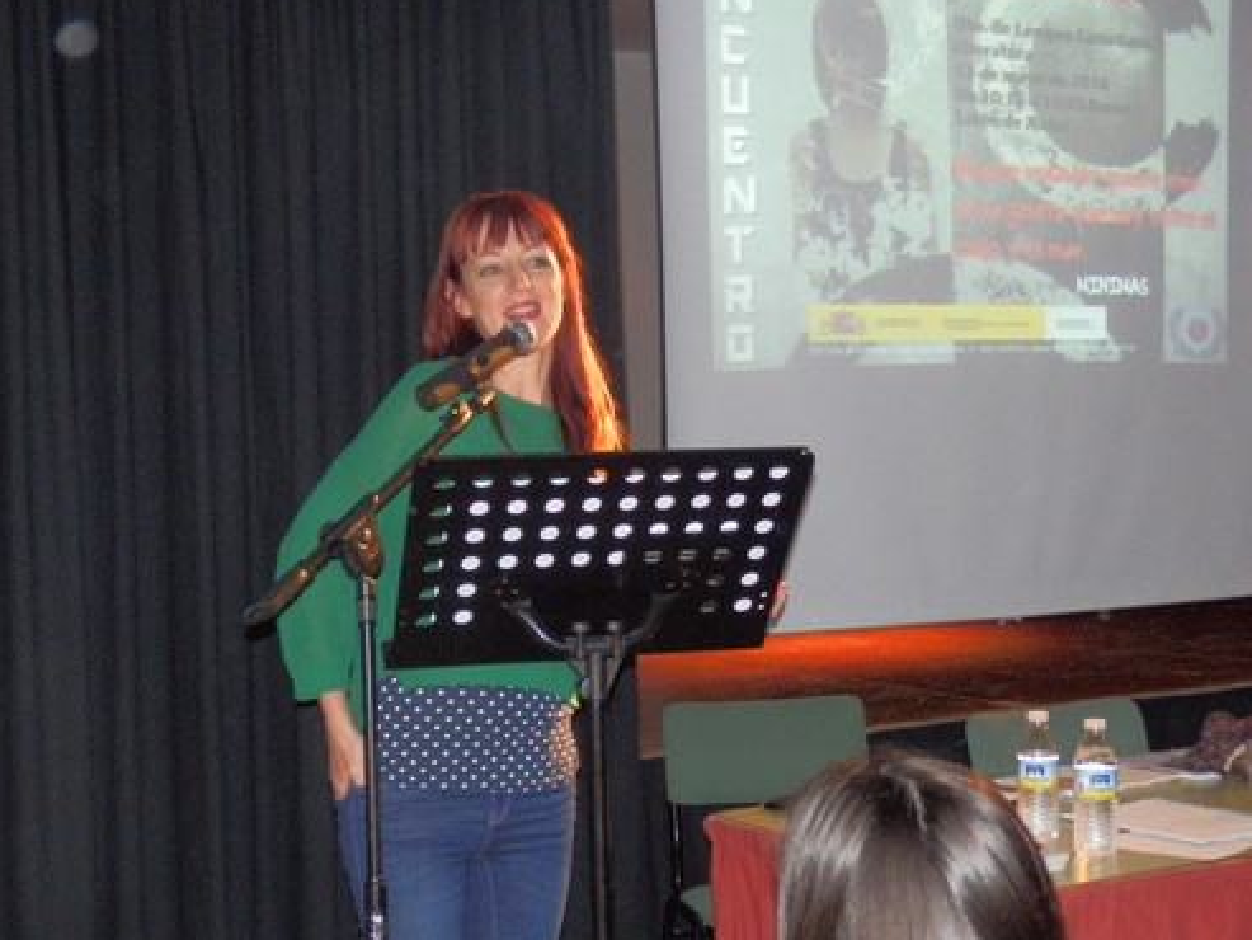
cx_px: 703
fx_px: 1954
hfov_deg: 35.5
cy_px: 551
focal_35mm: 54
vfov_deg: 27.0
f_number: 3.6
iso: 400
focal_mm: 6.6
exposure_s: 1/40
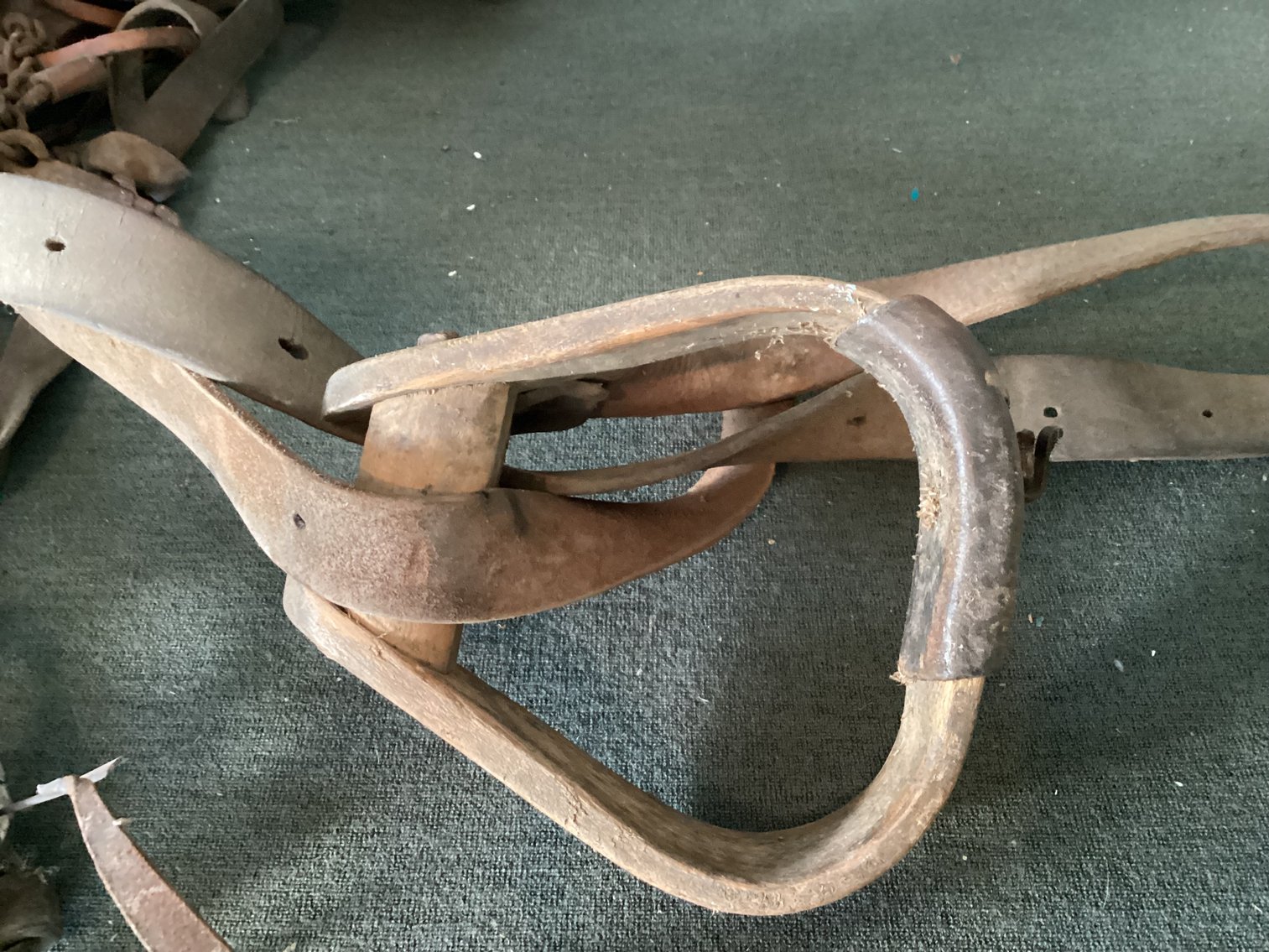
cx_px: 634
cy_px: 476
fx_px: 1137
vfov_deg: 45.4
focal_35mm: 31
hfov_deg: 58.3
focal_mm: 3.3
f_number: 2.4
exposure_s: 1/30
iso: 800
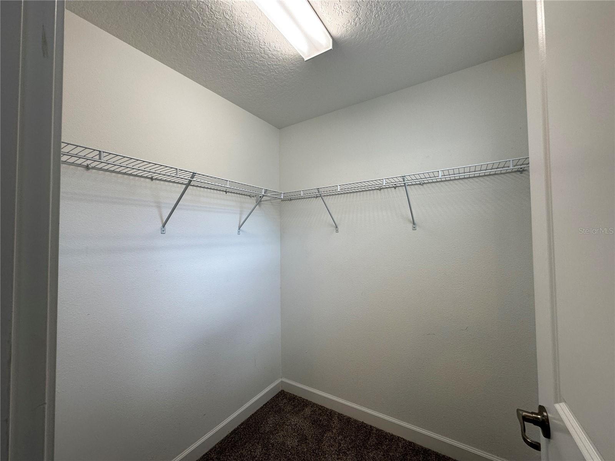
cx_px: 308
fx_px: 249
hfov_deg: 102.1
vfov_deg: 85.7
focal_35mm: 14
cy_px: 230
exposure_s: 1/120
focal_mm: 2.22
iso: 80
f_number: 2.2
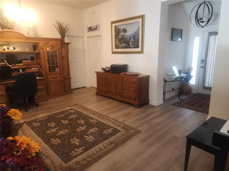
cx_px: 114
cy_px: 86
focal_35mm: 23
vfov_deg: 58.9
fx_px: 152
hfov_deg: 73.9
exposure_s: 1/120
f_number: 1.8
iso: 640
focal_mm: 6.4
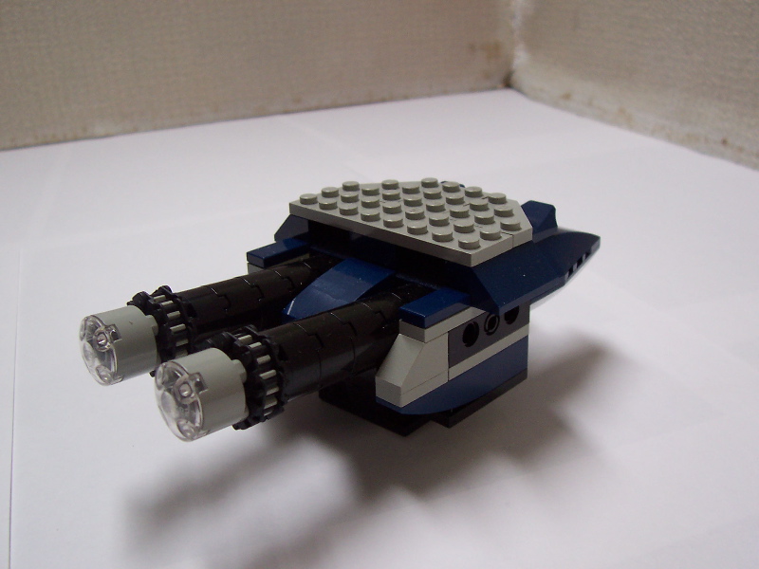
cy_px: 284
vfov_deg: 38.7
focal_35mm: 37
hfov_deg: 50.1
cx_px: 380
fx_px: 811
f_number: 2.8
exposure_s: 1/30
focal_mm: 5.6
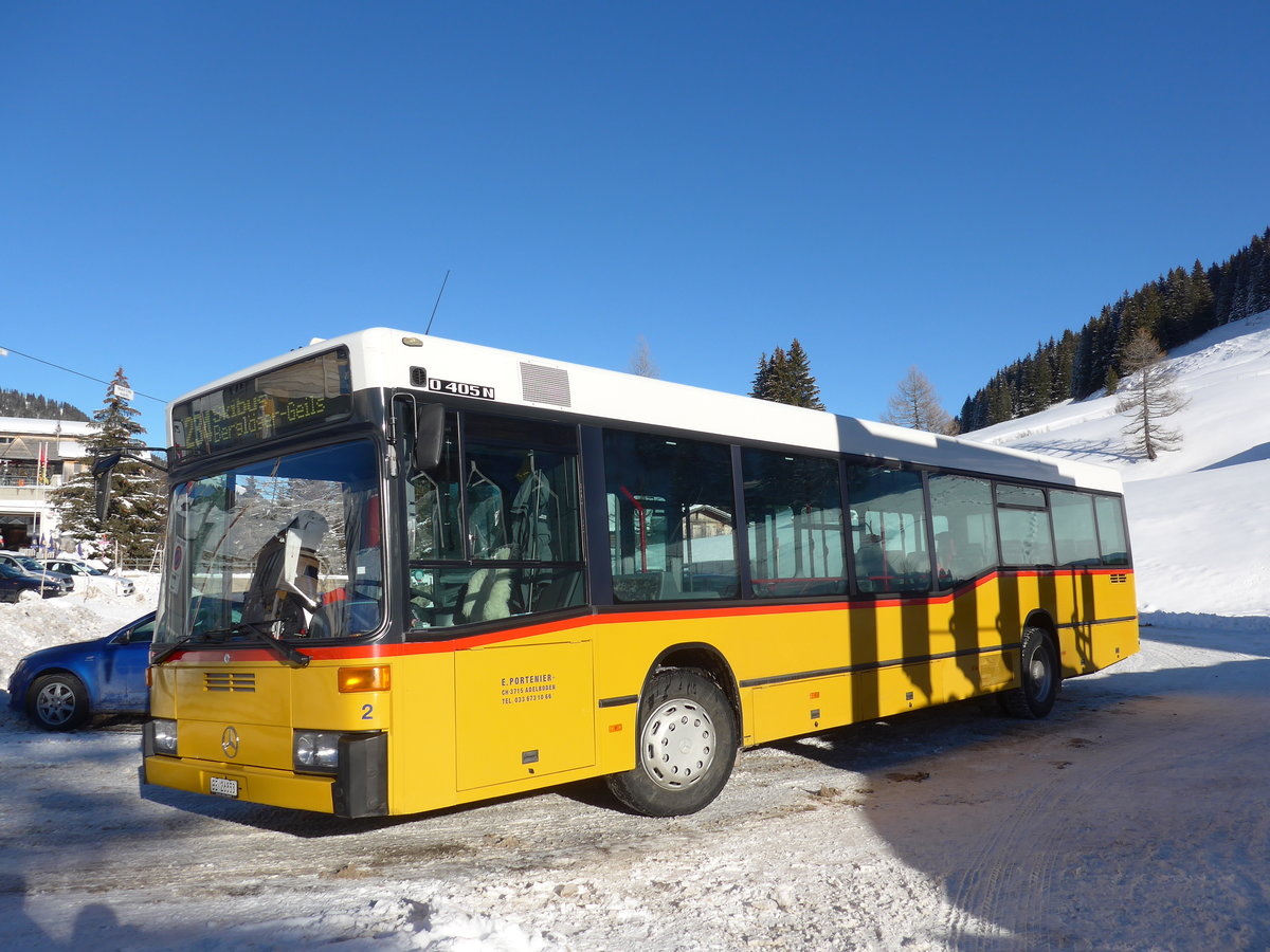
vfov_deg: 48.2
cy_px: 476
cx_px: 635
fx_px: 1064
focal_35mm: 29
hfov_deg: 61.7
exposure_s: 1/2000
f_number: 3.2
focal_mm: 6
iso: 80
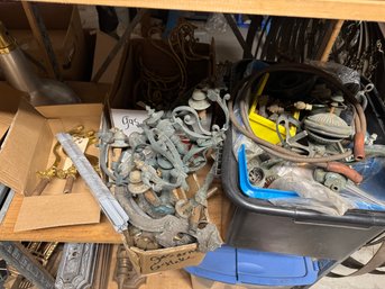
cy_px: 144
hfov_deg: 71.6
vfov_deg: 56.8
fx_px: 267
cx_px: 192
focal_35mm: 24
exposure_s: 1/60
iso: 500
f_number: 1.78
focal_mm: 6.76
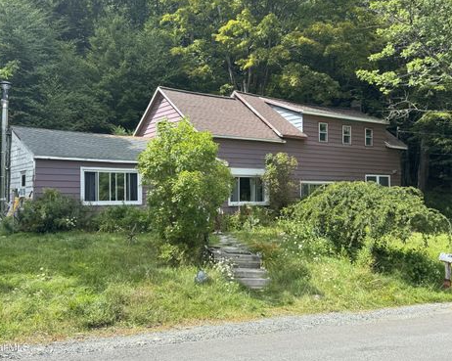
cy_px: 180
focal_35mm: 37
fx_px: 495
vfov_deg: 40.1
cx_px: 219
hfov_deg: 49.1
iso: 80
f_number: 1.78
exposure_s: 1/1425
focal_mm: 6.76
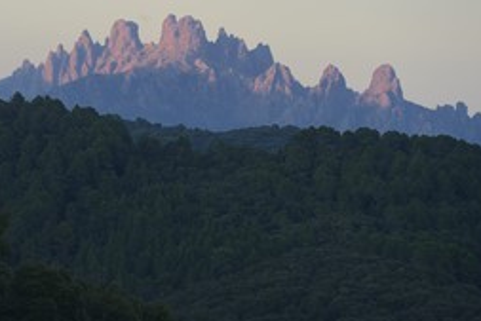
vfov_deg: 4.1
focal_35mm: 332
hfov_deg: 6.2
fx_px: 4438
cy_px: 144
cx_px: 106
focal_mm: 200
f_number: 6.3
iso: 800
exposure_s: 1/160
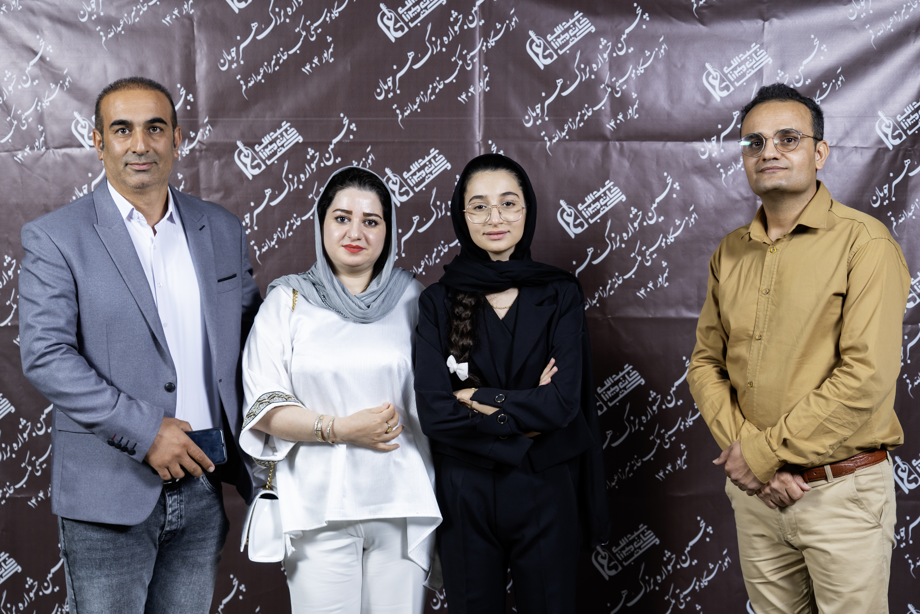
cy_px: 307
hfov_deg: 40.3
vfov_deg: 27.5
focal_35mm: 49
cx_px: 460
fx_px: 1252
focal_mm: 49
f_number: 4
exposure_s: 1/125
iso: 320
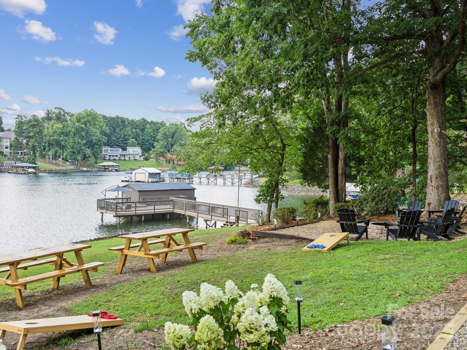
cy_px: 174
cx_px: 205
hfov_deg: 58.2
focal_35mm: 31
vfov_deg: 45.5
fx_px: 418
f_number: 5
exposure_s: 1/160
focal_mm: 28
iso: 100
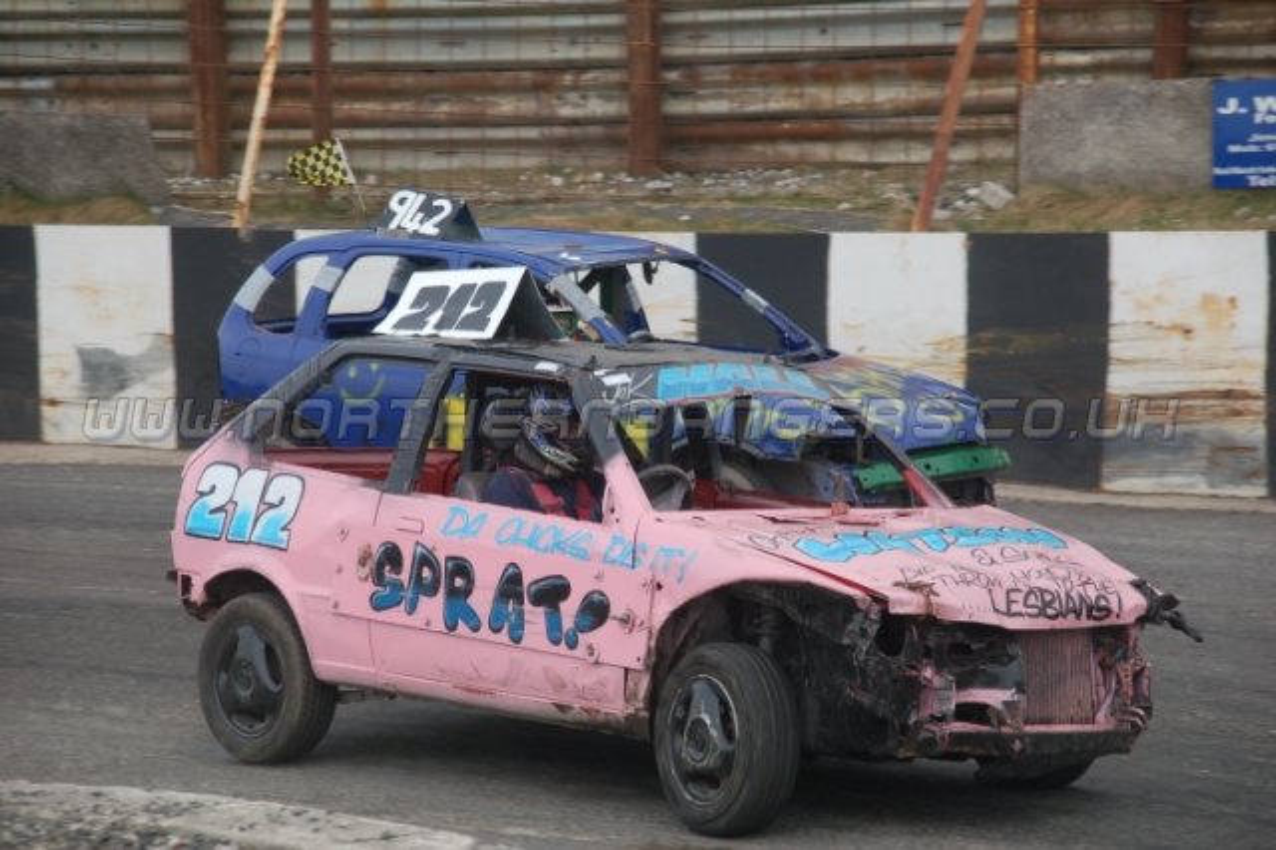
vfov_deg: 9.6
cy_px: 425
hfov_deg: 14.4
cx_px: 638
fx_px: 5048
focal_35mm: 142
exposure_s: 1/500
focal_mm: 95
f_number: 5.6
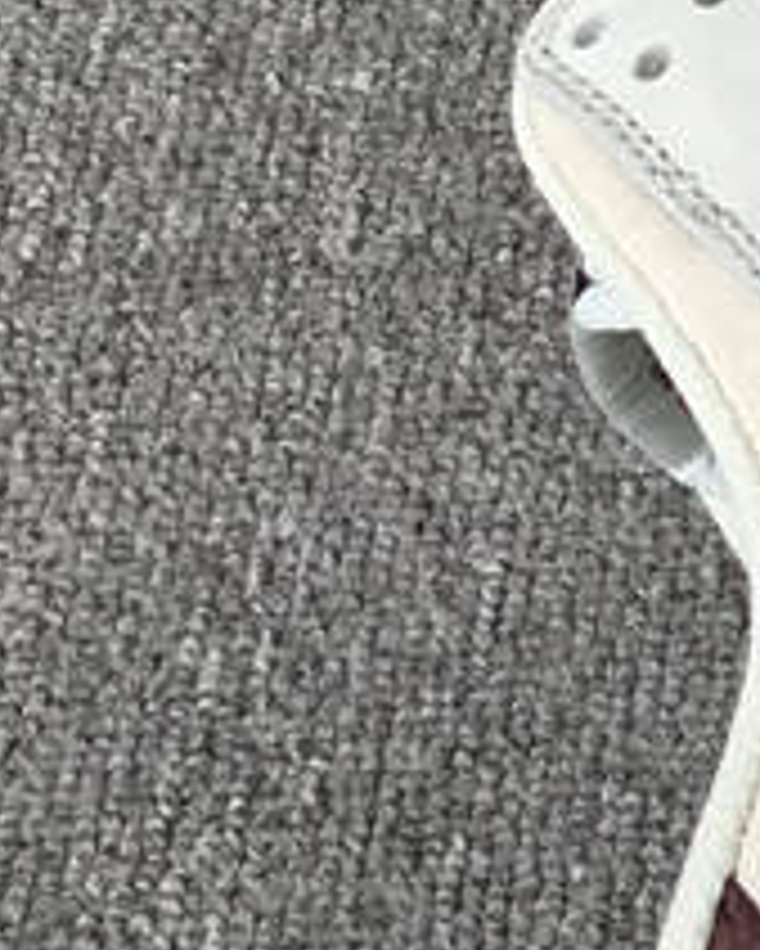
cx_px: 1704
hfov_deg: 10.6
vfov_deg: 14.7
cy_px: -11
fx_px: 3624
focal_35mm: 129
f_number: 2.4
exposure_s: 1/100
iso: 25
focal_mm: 3.3
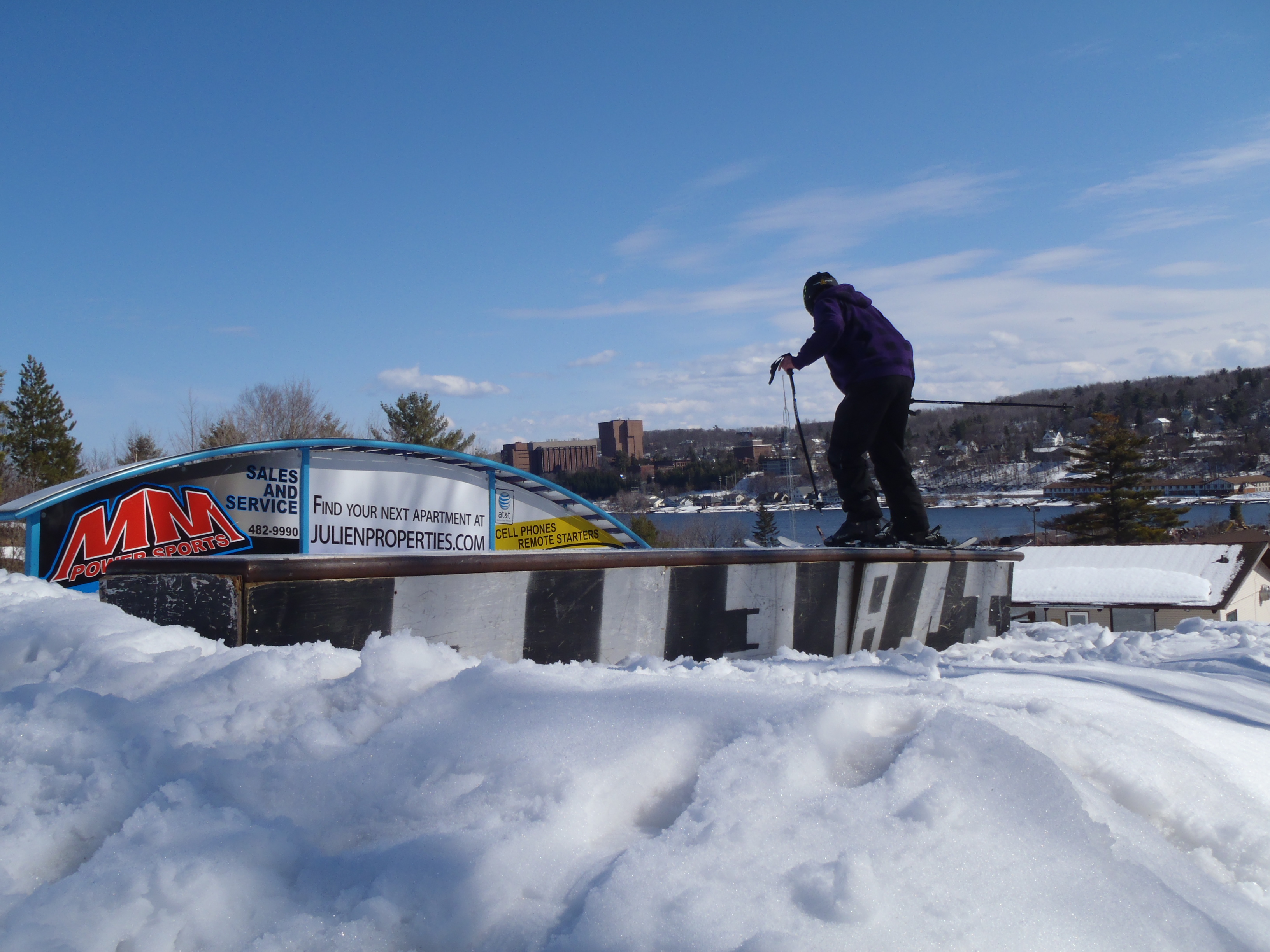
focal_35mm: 36
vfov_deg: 39.7
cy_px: 476
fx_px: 1321
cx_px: 635
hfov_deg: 51.4
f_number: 4.5
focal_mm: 6.45
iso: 80
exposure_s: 1/1000
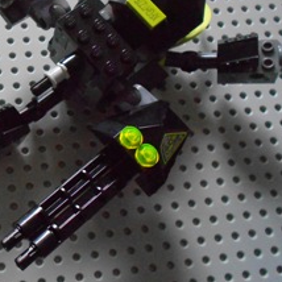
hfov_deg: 33.0
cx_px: 14
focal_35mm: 48
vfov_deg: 35.0
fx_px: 442
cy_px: 91
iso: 800
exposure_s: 1/25
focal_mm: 4.6
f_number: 3.2
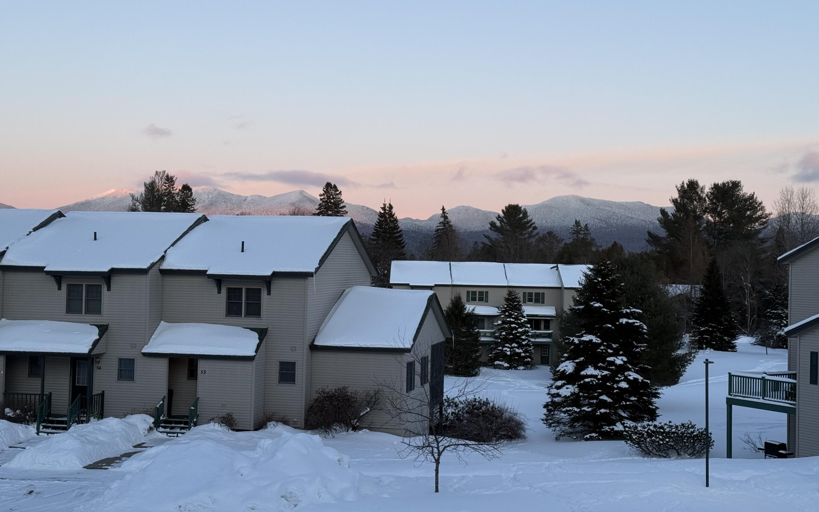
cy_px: 260
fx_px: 1138
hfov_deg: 39.6
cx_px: 410
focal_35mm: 51
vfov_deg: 25.3
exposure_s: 1/273
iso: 64
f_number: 1.78
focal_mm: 6.76
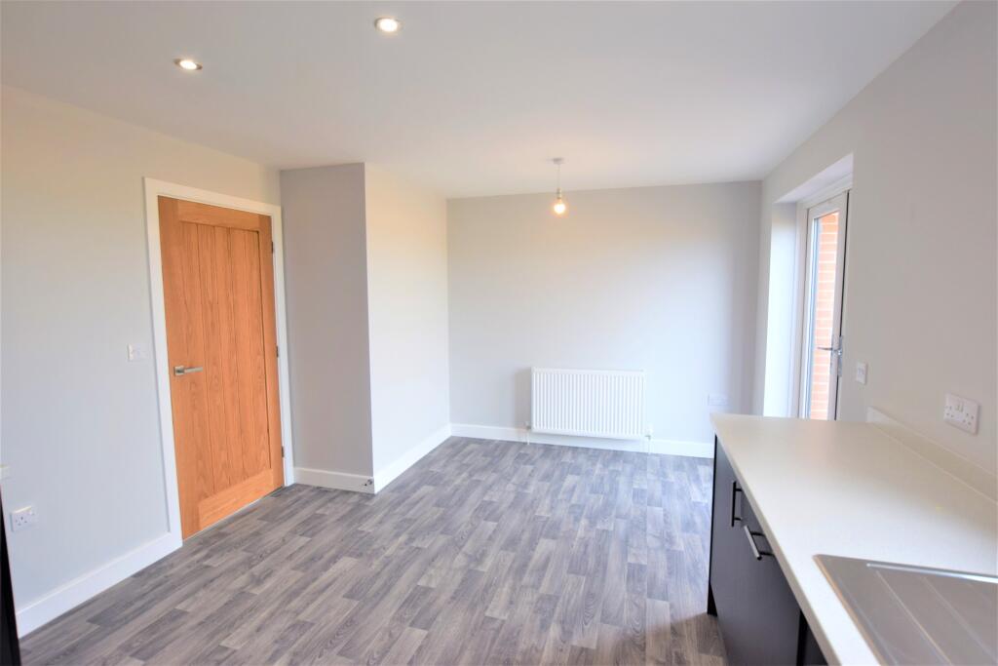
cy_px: 333
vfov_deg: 72.1
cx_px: 499
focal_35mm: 16
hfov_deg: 95.0
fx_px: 457
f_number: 5.6
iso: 400
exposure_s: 1/125
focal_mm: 11
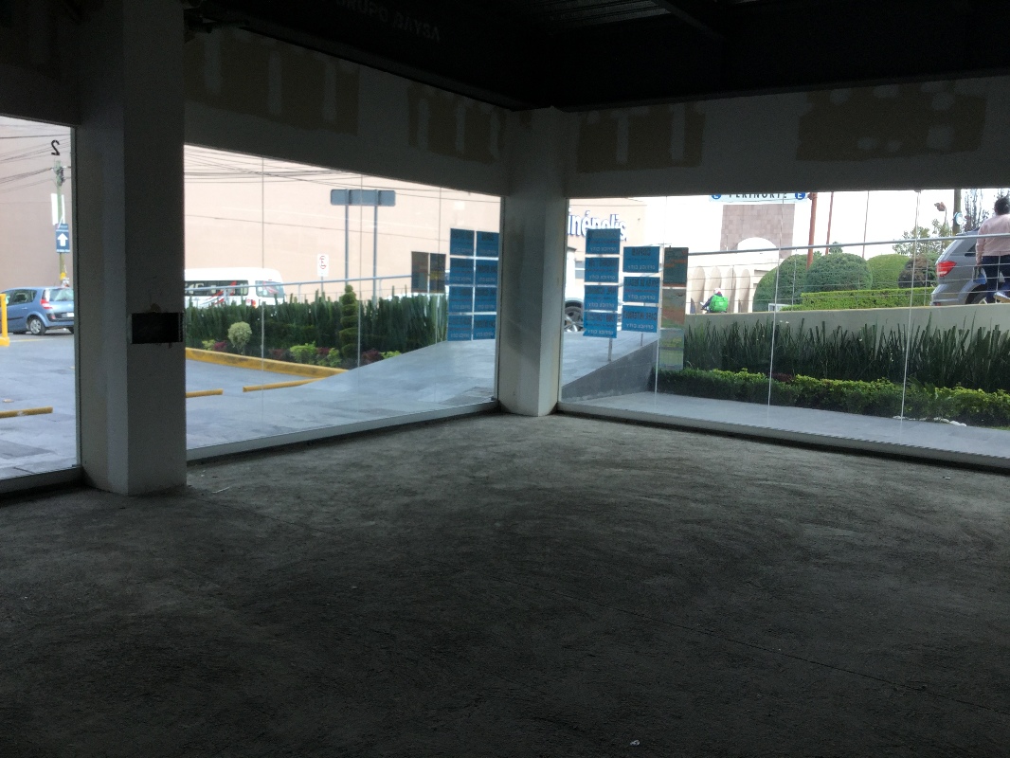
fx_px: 905
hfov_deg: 58.3
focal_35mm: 31
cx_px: 505
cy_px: 379
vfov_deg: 45.5
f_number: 2.4
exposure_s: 1/154
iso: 25
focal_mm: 3.3
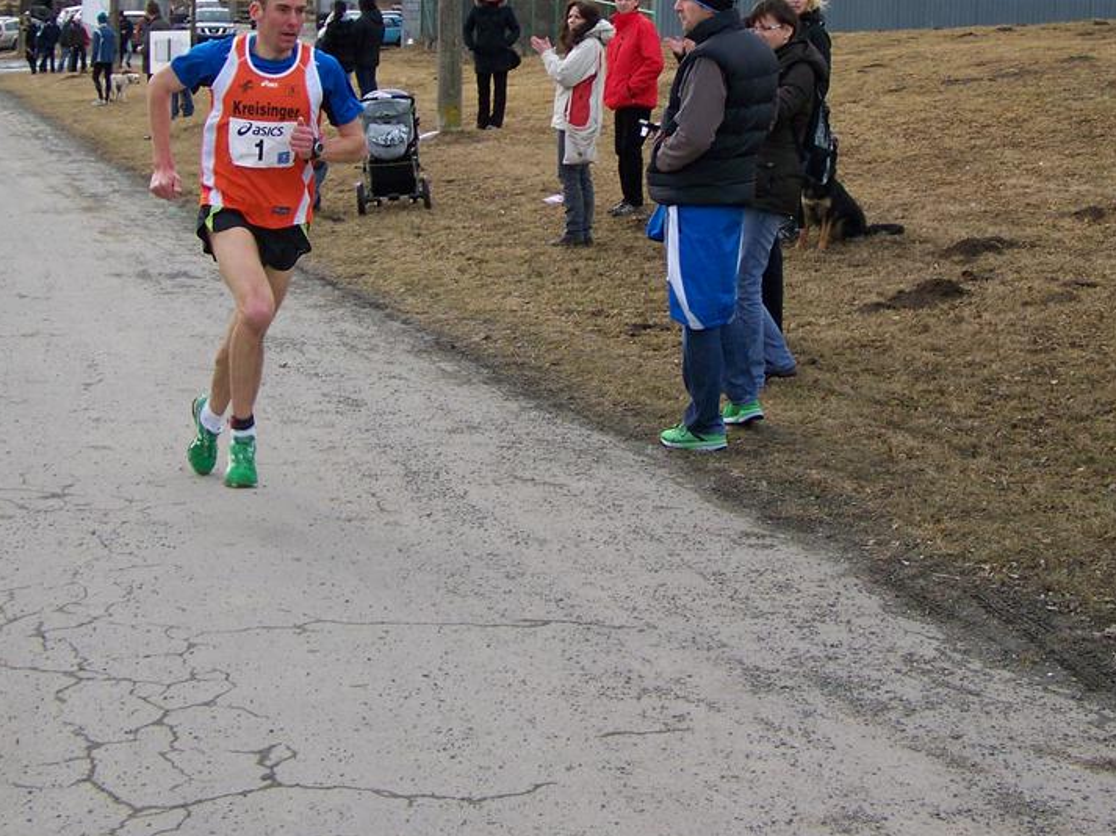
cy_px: 152
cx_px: 607
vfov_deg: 22.6
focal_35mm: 64
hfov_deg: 30.3
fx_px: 2062
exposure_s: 1/400
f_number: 2.8
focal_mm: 6.3
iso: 64
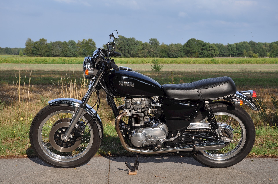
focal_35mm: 57
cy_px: 92
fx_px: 440
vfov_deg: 23.7
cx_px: 139
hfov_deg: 35.1
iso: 200
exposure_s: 1/320
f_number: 9
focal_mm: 38
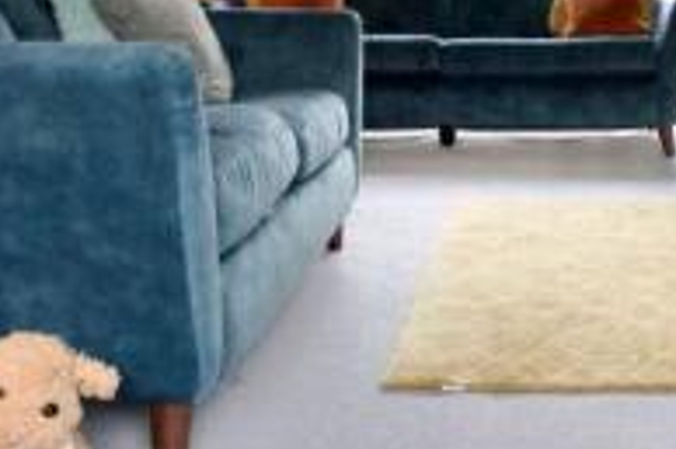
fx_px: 1013
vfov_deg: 24.1
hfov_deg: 36.2
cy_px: 23
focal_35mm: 54
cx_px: 495
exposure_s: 1/160
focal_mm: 16
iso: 5000
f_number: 8
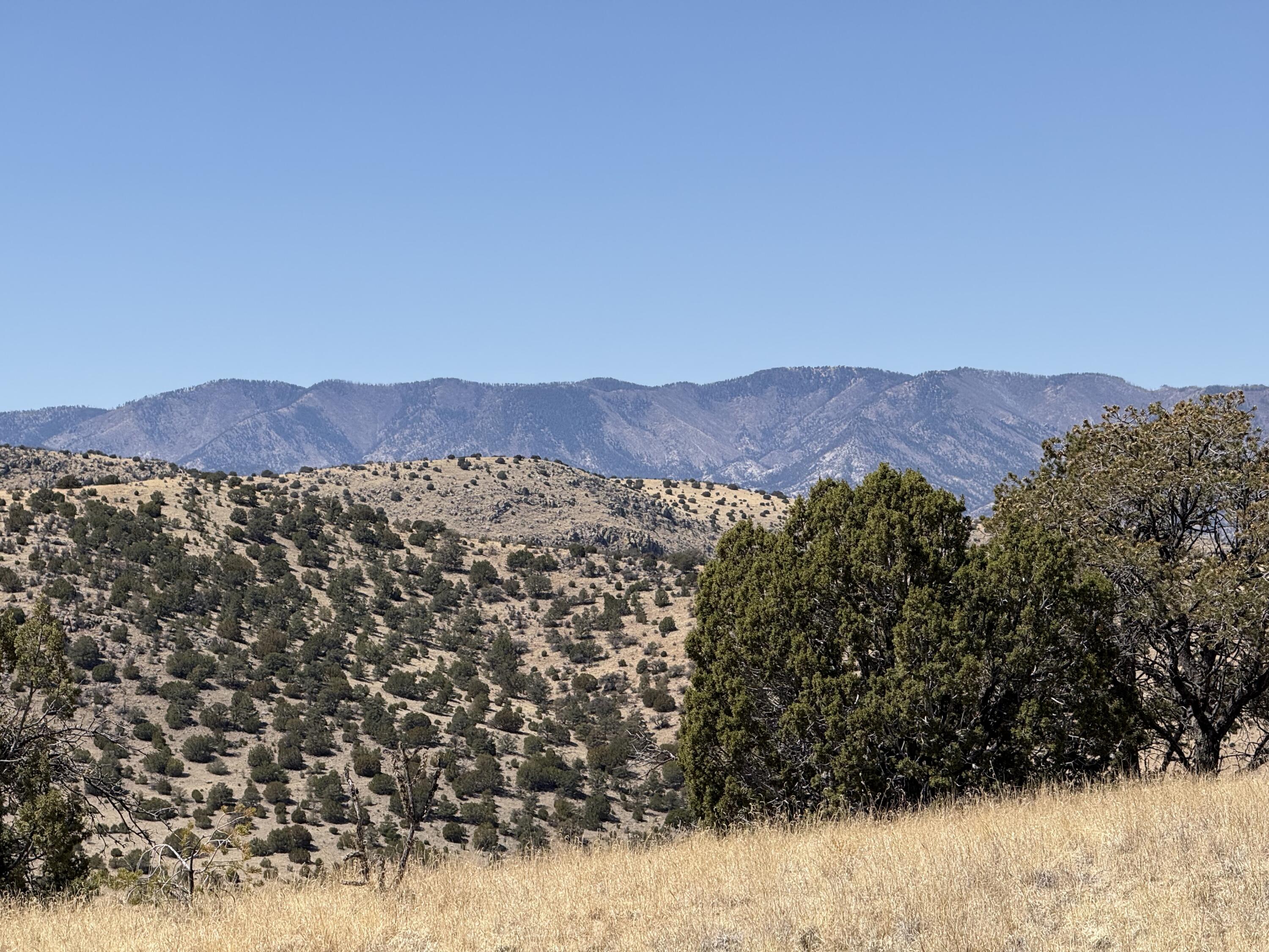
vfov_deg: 12.3
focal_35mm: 120
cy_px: 476
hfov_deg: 16.4
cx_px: 634
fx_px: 4399
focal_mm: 15.66
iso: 50
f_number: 2.8
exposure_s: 1/1613
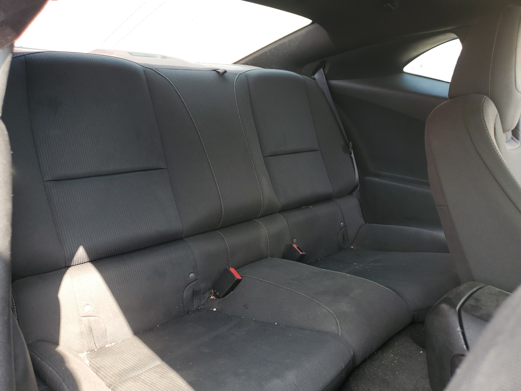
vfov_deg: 53.1
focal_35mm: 26
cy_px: 196
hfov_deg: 67.3
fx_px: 391
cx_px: 260
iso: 50
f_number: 1.5
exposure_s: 1/132
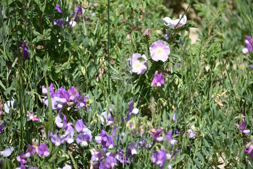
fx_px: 2109
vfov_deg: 4.6
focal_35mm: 300
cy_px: 84
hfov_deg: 6.9
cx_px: 126
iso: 160
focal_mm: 300
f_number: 5.6
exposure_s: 1/640
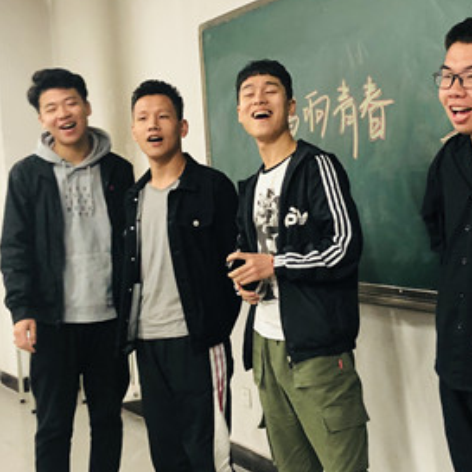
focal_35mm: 58
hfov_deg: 29.5
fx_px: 895
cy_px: 223
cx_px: 273
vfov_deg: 29.5
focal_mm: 3.99
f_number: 1.8
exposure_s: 1/17
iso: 100
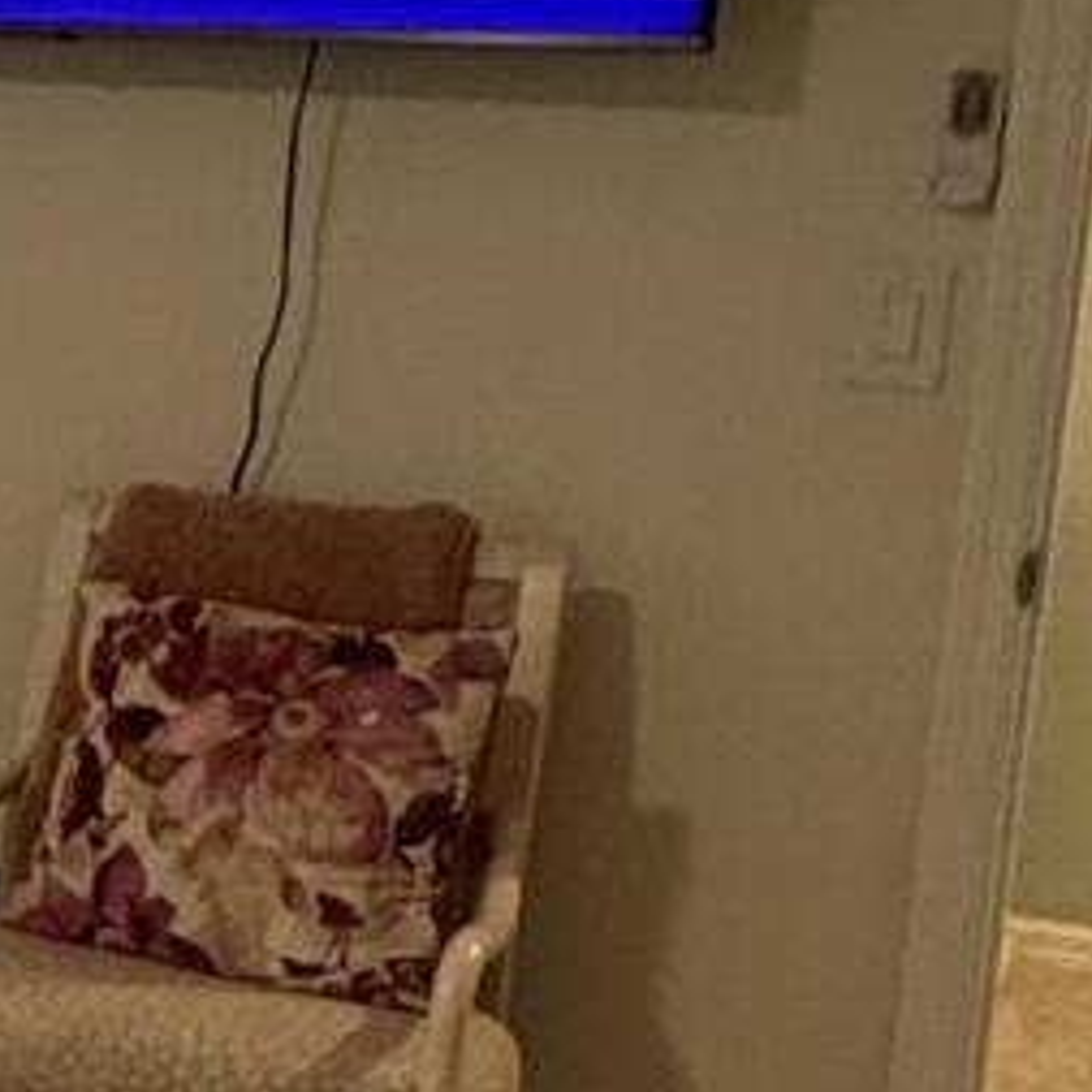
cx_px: -1191
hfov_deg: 14.3
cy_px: 518
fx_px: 3498
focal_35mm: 98
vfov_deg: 17.7
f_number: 2.2
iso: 320
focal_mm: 2.22
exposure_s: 1/60
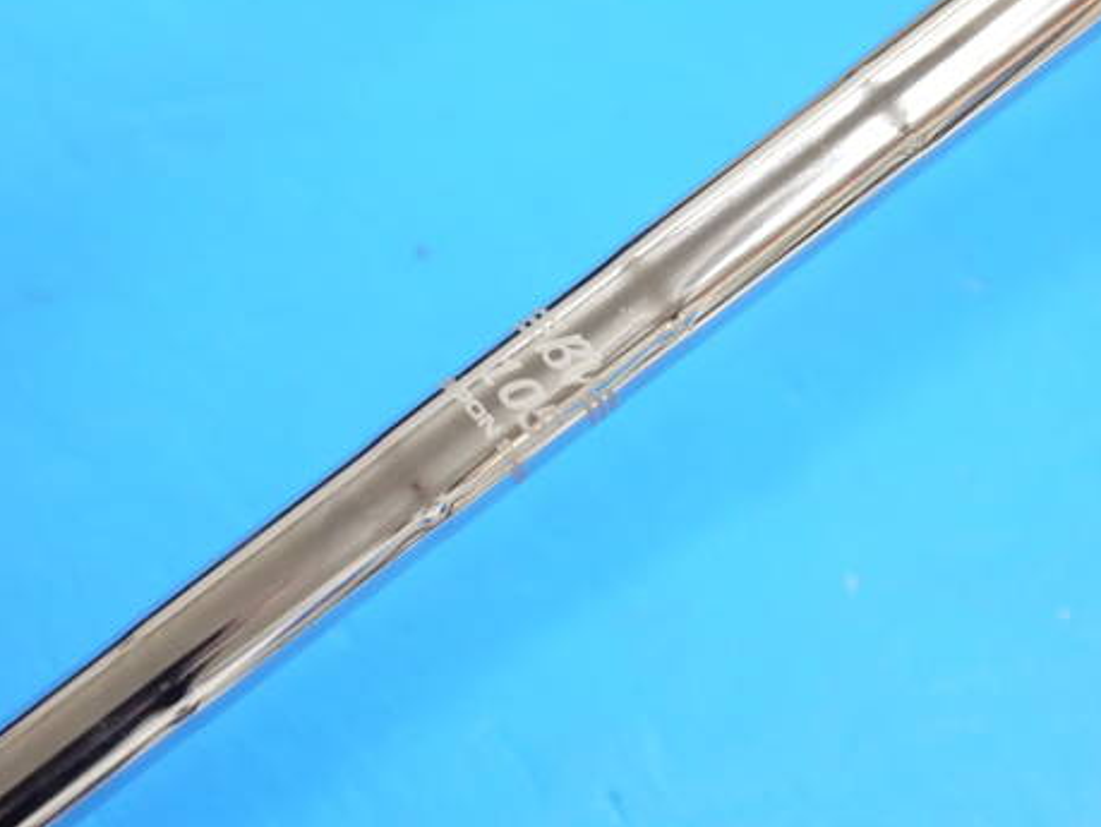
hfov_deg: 16.8
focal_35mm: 117
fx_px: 3724
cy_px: 408
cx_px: 533
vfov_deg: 12.7
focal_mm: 42
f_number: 5.6
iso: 800
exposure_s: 1/100
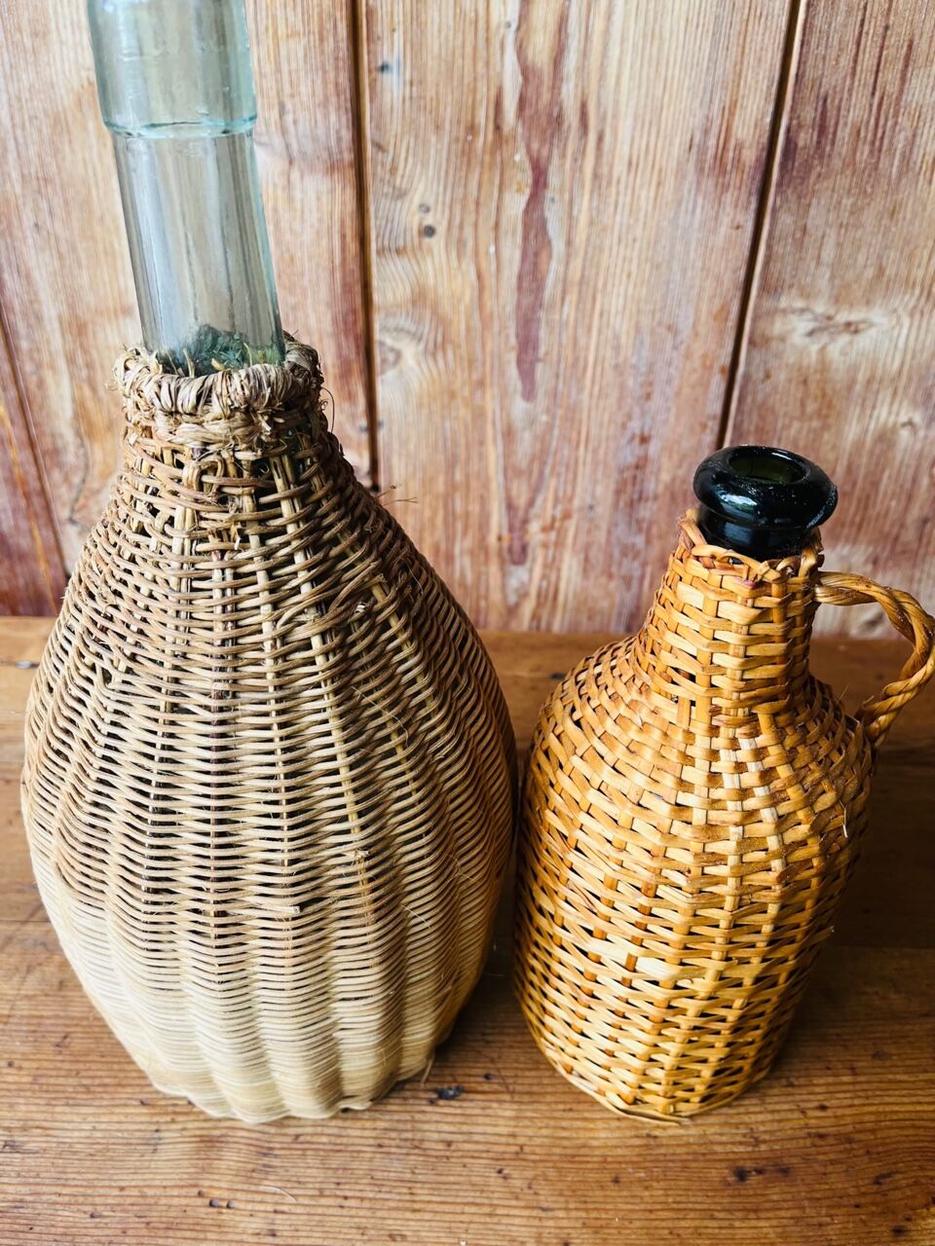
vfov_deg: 67.3
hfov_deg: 53.1
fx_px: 936
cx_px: 468
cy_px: 623
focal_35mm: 26
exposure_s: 1/121
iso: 64
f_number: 1.6
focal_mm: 5.1
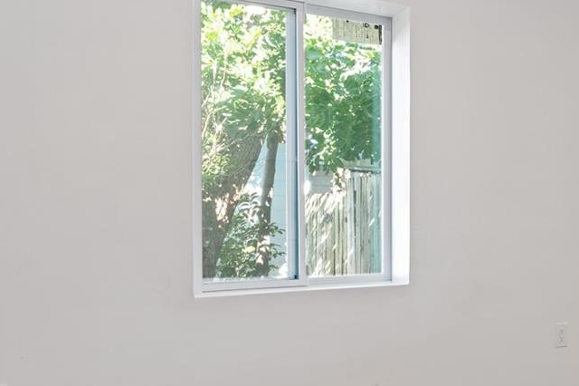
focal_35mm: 40
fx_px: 643
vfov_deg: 33.3
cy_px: 228
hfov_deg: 45.6
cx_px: 477
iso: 250
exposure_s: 1/3
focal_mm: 16
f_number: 8
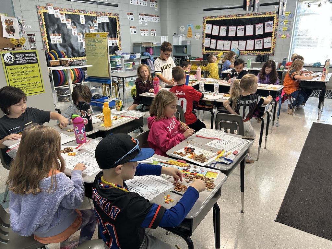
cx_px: 166
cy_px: 124
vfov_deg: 53.1
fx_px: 249
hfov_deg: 67.3
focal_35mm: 26
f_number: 1.5
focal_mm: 5.7
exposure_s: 1/60
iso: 125
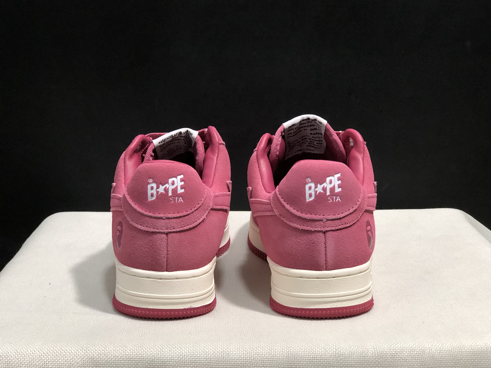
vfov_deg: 25.7
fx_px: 808
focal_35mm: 57
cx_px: 246
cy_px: 184
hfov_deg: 33.8
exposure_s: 1/30
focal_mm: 6.6
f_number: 2.8
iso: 125
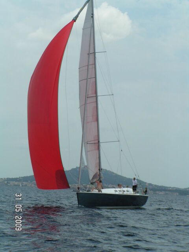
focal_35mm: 119
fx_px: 866
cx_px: 94
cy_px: 126
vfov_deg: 16.6
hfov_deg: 12.5
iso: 50
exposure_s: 1/250
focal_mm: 18.2
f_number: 5
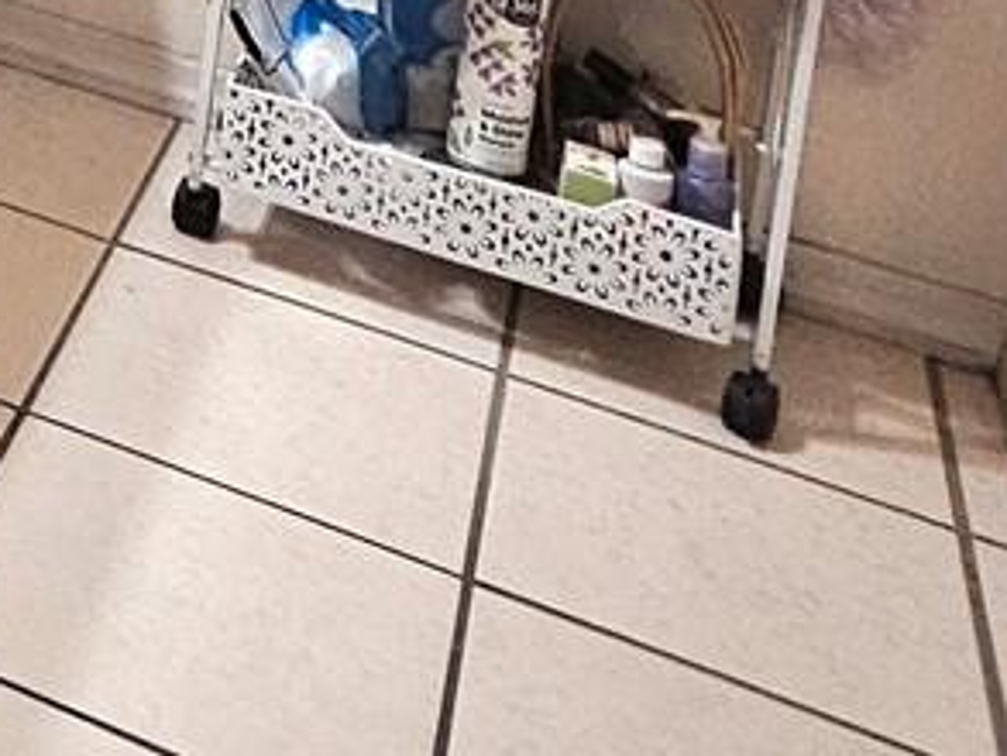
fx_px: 2066
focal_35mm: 71
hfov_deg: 21.7
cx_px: -598
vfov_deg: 15.6
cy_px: -838
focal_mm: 2.2
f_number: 2.2
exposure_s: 1/60.2
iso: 400
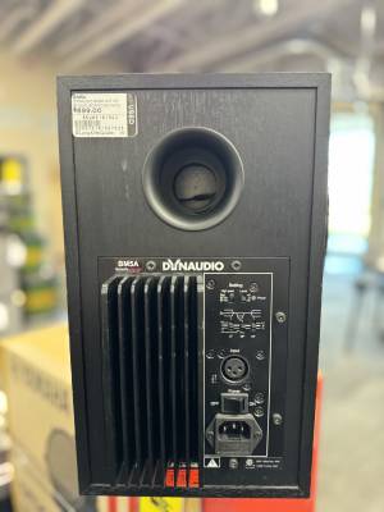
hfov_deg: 56.8
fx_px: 355
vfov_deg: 71.6
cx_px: 192
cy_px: 256
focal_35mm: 24
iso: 800
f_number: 1.78
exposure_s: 1/40
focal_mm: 6.76
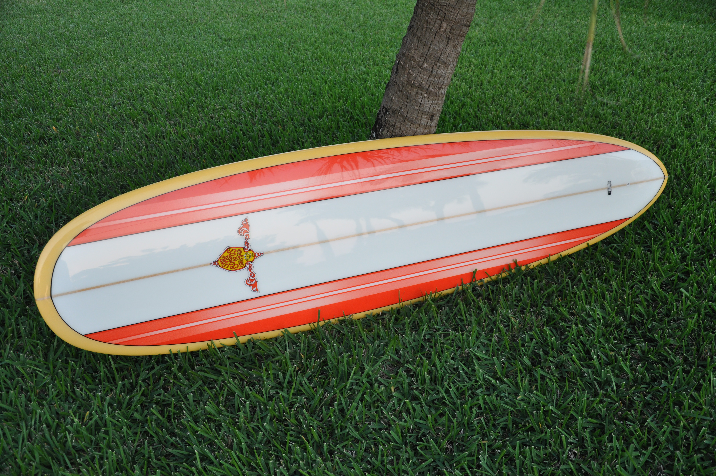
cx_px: 358
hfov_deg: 53.2
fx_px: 715
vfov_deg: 36.8
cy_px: 238
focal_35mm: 36
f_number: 4
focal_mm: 24
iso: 400
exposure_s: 1/60
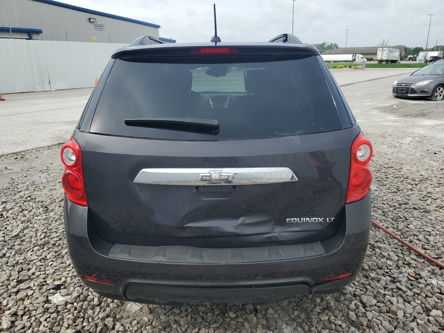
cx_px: 222
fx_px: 333
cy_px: 166
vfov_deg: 53.1
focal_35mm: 26
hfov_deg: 67.3
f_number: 1.5
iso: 50
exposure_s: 1/2000
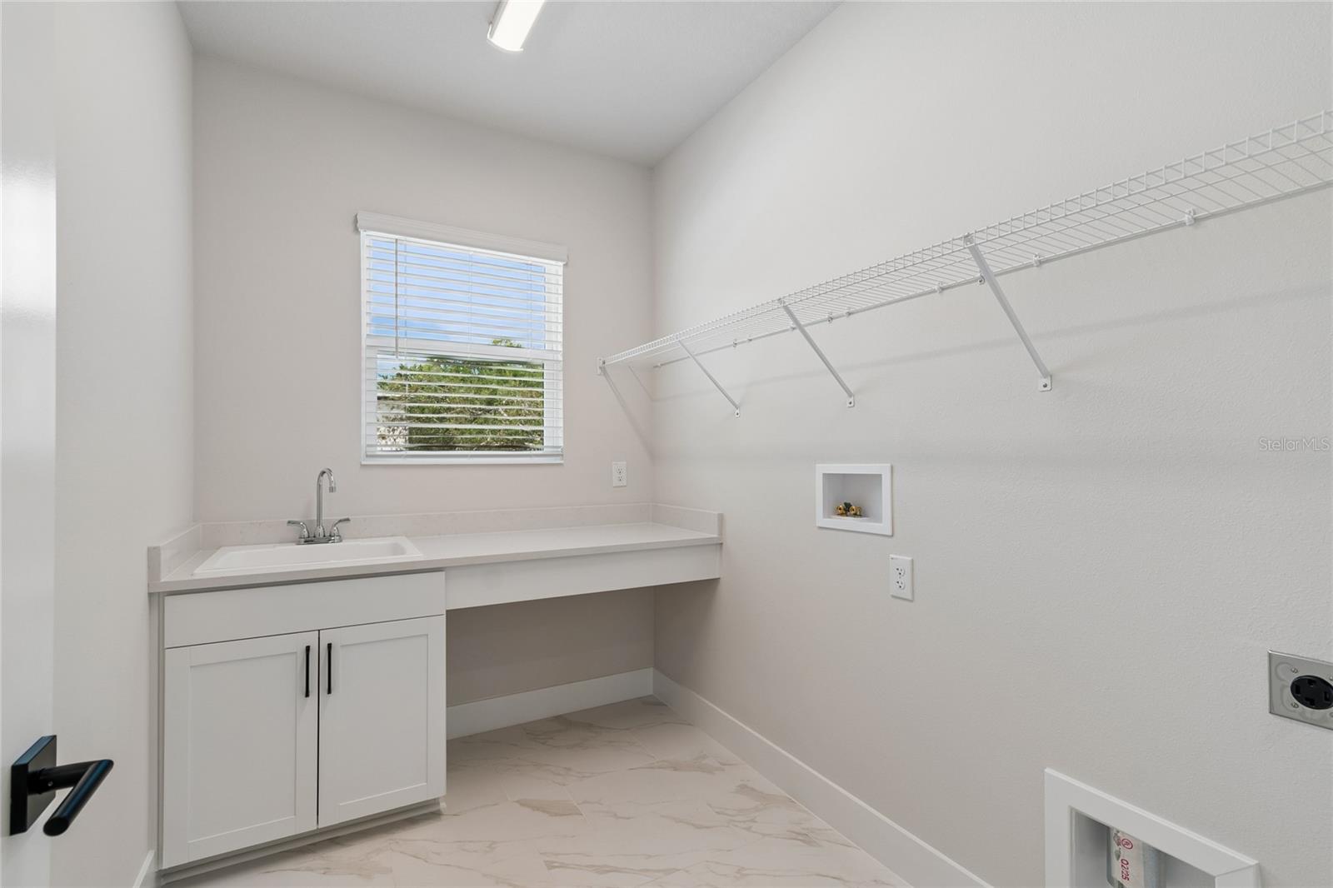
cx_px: 666
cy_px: 444
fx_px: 555
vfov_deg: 77.3
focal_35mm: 15
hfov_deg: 100.4
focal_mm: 10
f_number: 7.1
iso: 100
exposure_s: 1/15
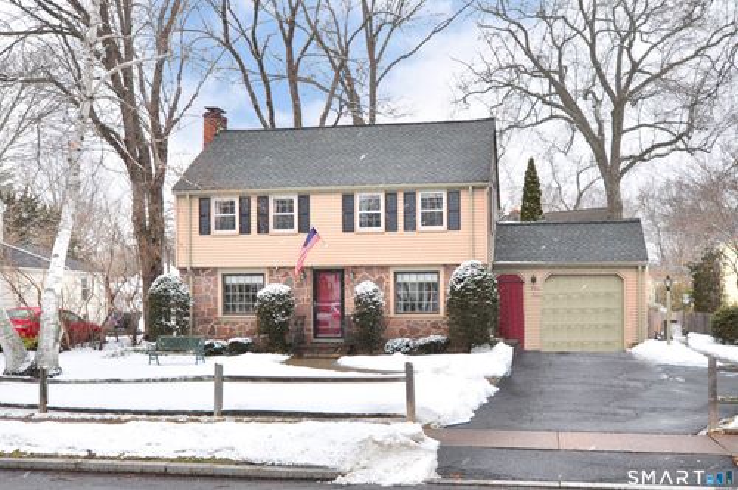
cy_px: 245
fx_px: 614
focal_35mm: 30
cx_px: 369
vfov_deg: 43.5
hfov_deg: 62.0
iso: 1000
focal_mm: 20
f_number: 8
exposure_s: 1/250
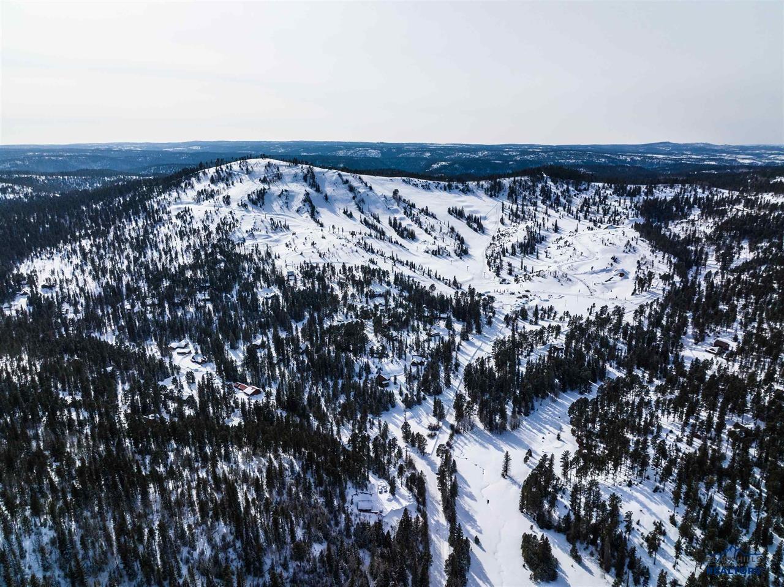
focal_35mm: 24
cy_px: 294
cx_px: 392
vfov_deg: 56.8
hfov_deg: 71.6
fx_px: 543
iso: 100
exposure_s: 1/120
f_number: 3.2
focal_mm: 12.29
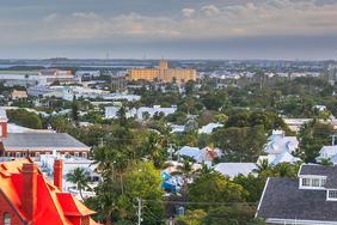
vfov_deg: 9.1
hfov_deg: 13.3
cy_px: 268
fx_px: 1395
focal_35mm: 149
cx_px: -106
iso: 100
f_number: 6.3
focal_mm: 35
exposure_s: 1/250
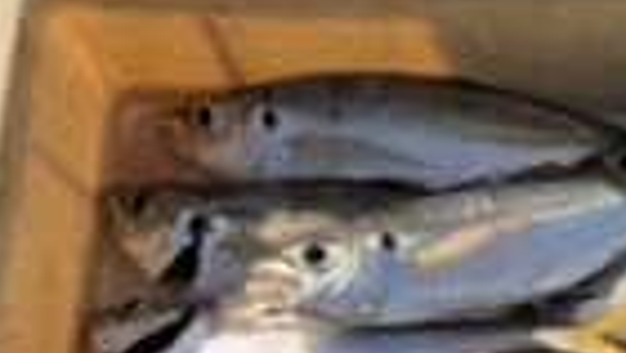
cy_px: 474
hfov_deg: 23.5
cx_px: 782
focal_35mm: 81
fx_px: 1346
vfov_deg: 14.3
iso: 50
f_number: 1.6
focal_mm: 5.96
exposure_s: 1/2364
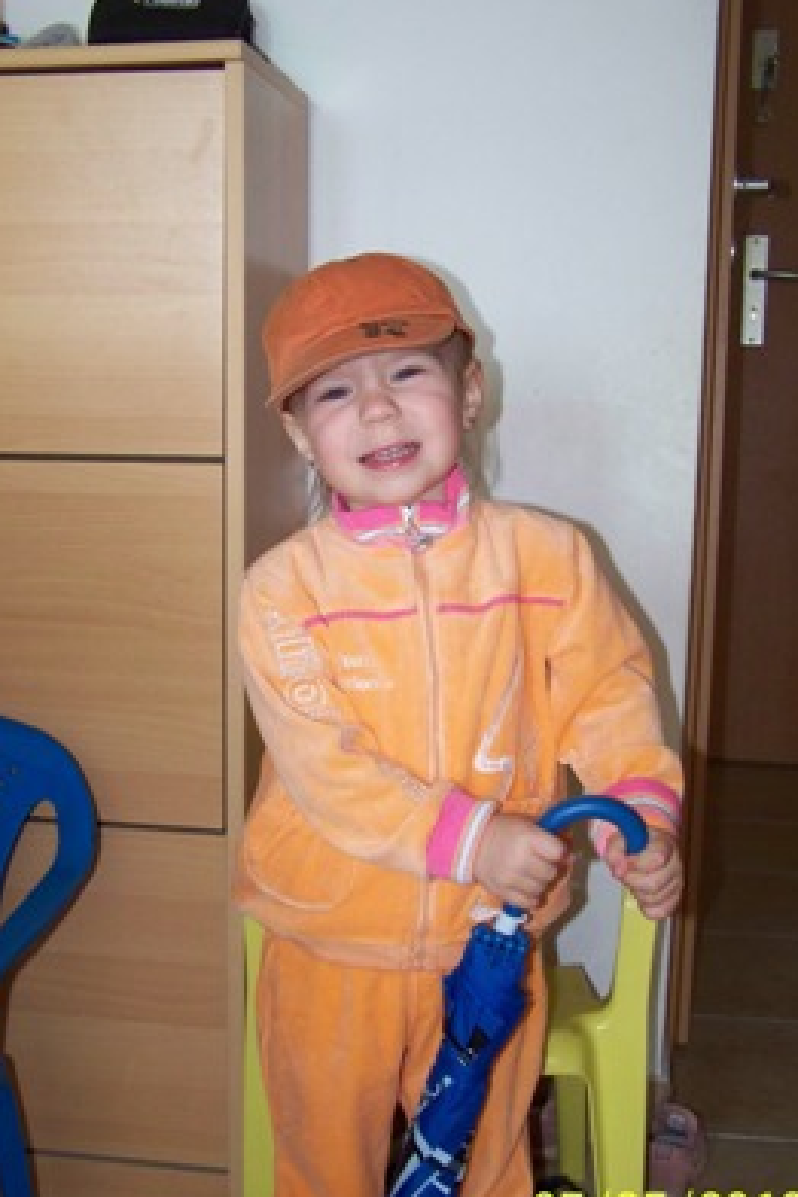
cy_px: 627
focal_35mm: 45
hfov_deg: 29.9
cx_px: 402
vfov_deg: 43.6
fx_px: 1496
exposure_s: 1/40
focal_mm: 6.3
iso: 200
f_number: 2.8
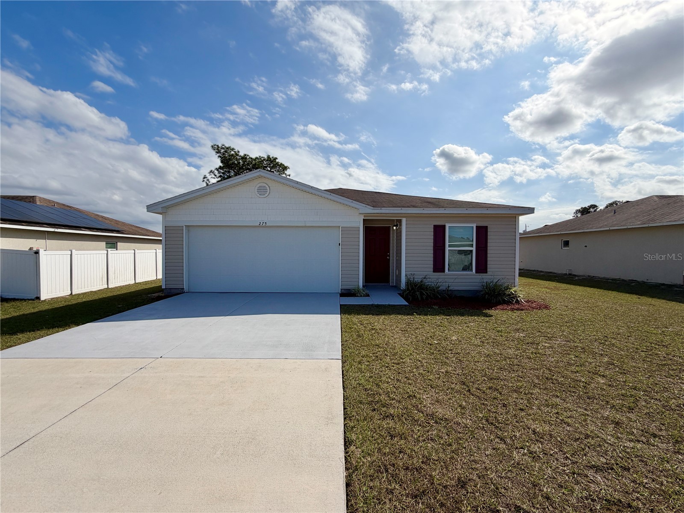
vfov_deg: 85.7
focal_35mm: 14
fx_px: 277
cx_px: 342
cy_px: 256
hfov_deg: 102.1
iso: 20
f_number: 2.2
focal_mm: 2.22
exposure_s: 1/2237
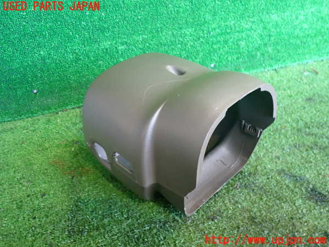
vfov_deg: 46.8
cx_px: 164
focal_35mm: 30
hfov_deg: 60.0
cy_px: 124
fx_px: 285
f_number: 2.3
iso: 320
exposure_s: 1/50
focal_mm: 5.4
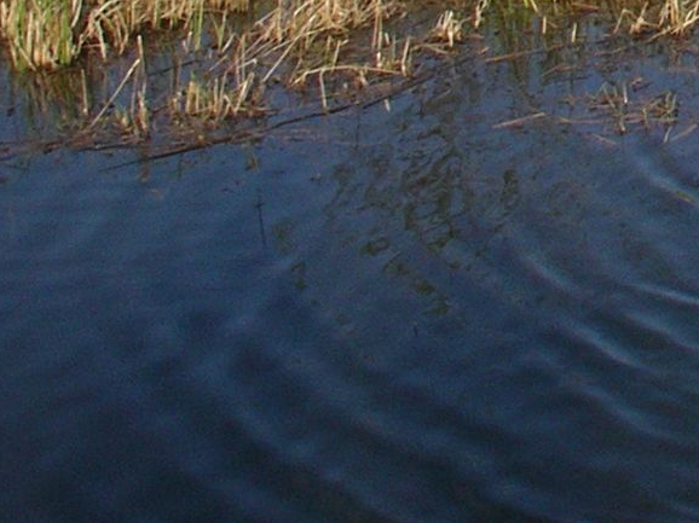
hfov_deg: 13.8
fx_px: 2644
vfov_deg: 10.8
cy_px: -322
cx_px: 1143
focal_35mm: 131
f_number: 6.9
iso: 64
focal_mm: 5.7
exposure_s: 1/200
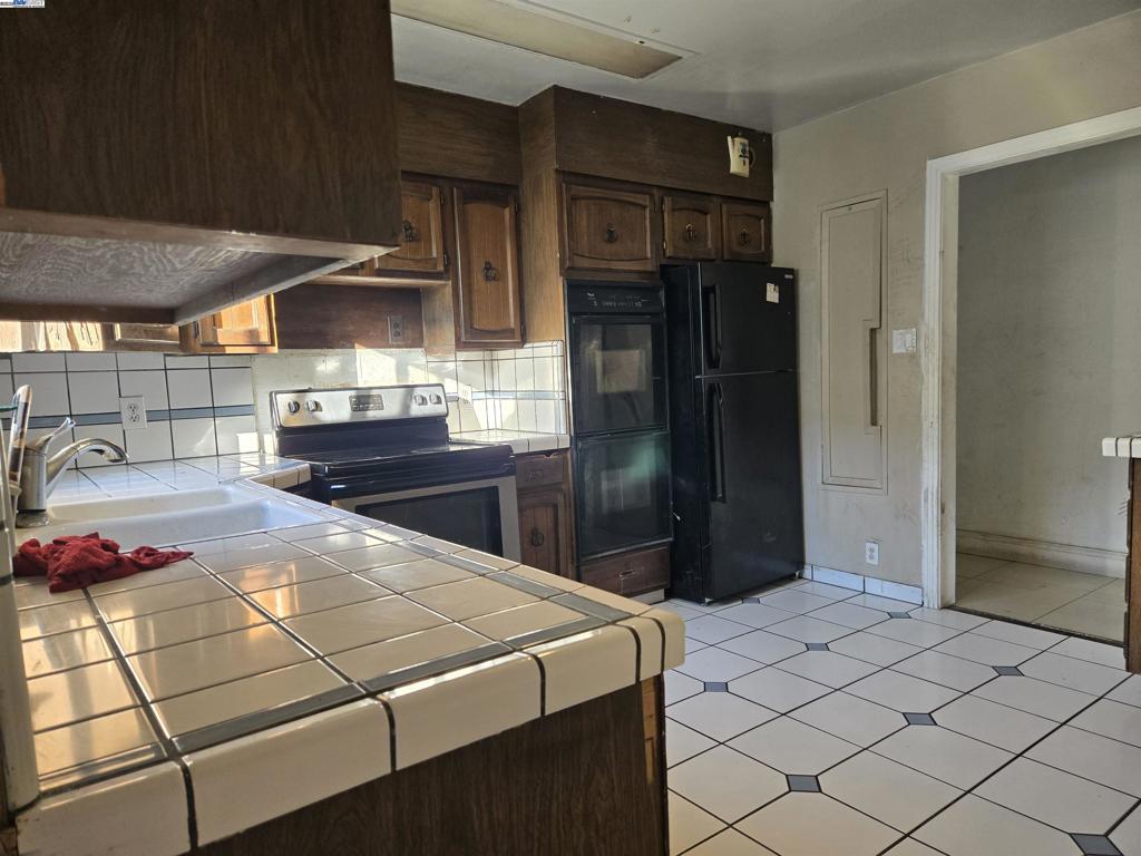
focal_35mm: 23
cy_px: 428
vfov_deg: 58.9
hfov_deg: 73.9
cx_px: 570
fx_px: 758
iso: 125
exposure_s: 1/120
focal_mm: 5.4
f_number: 1.8
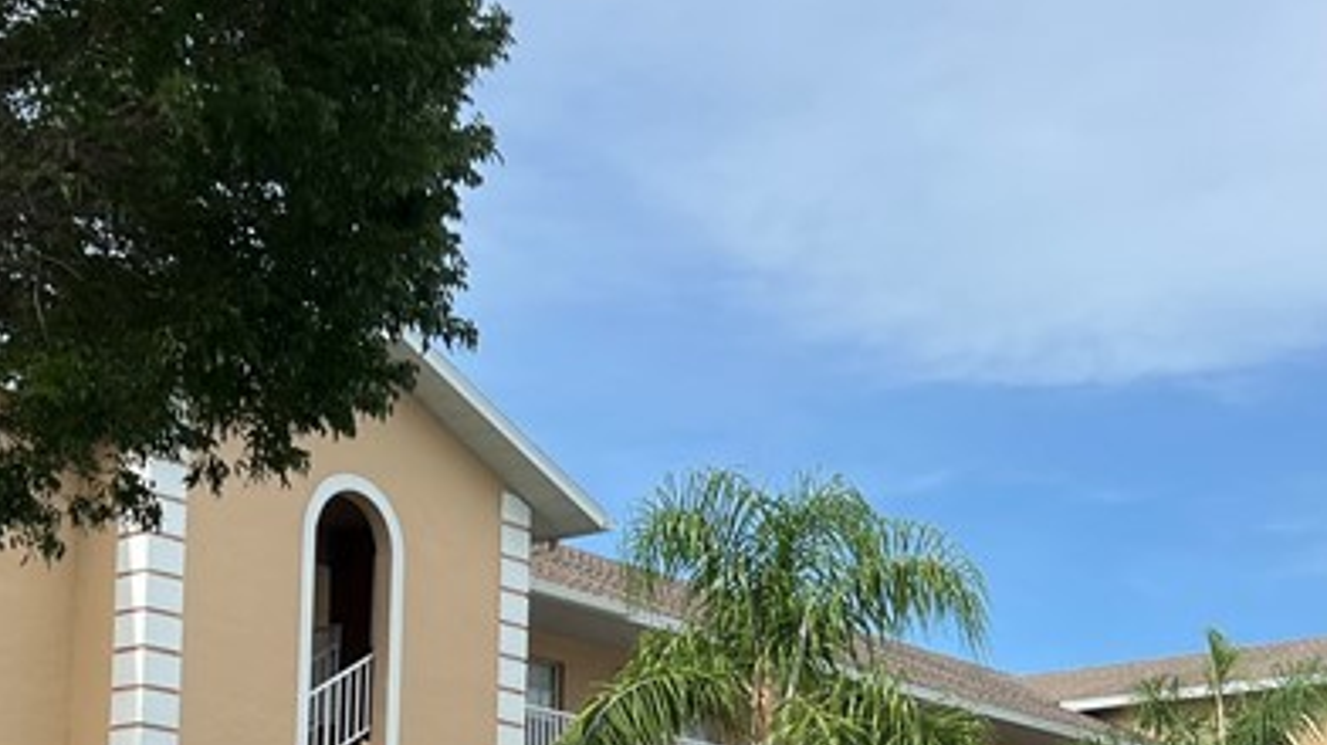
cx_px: 670
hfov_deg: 28.6
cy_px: 904
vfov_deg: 15.7
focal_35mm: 74
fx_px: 2602
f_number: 1.5
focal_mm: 5.7
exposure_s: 1/3571
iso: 50
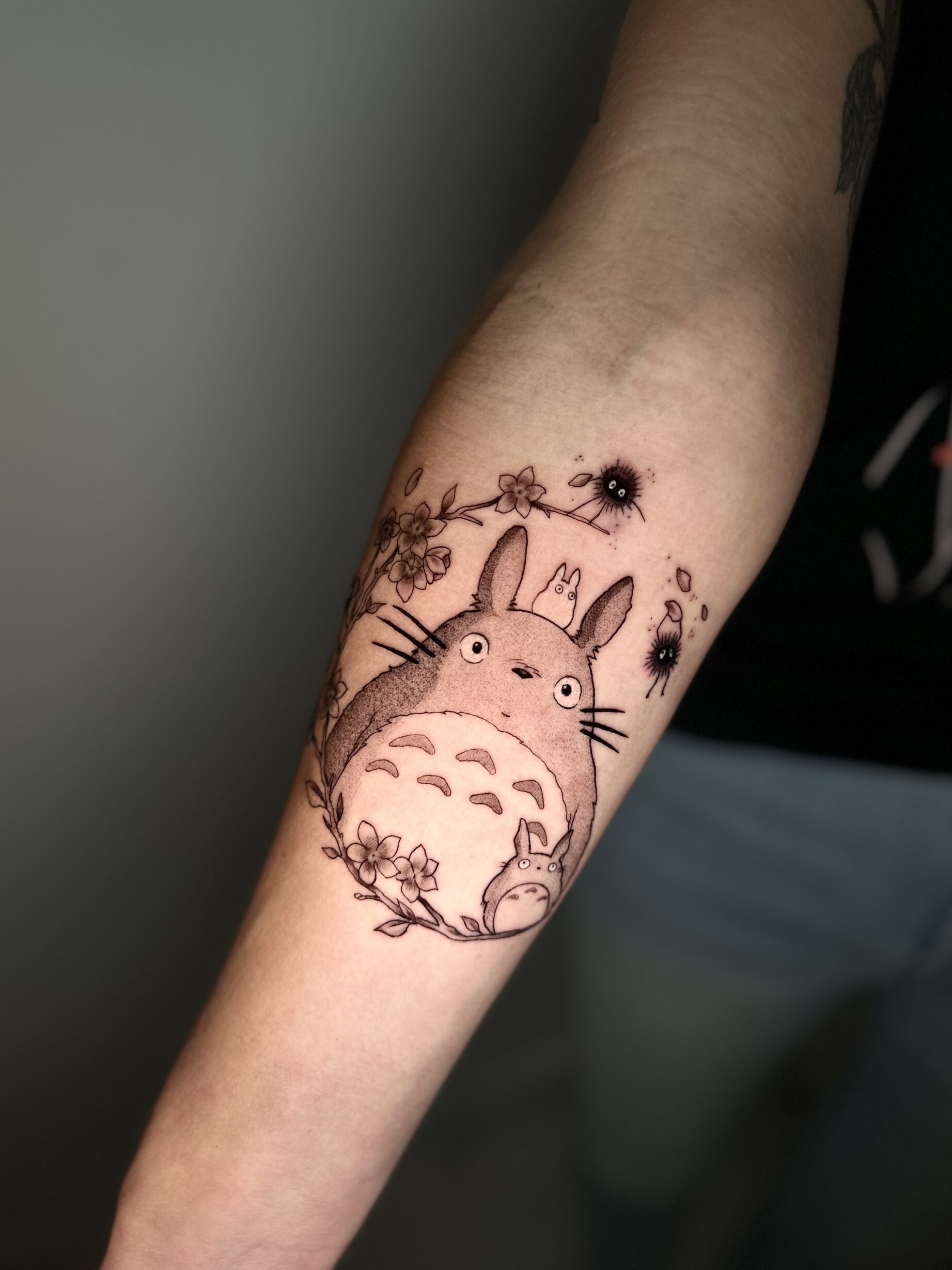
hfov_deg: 54.9
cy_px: 614
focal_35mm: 25
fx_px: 917
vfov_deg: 69.4
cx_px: 466
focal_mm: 6.86
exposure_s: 1/121
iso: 100
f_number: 1.78
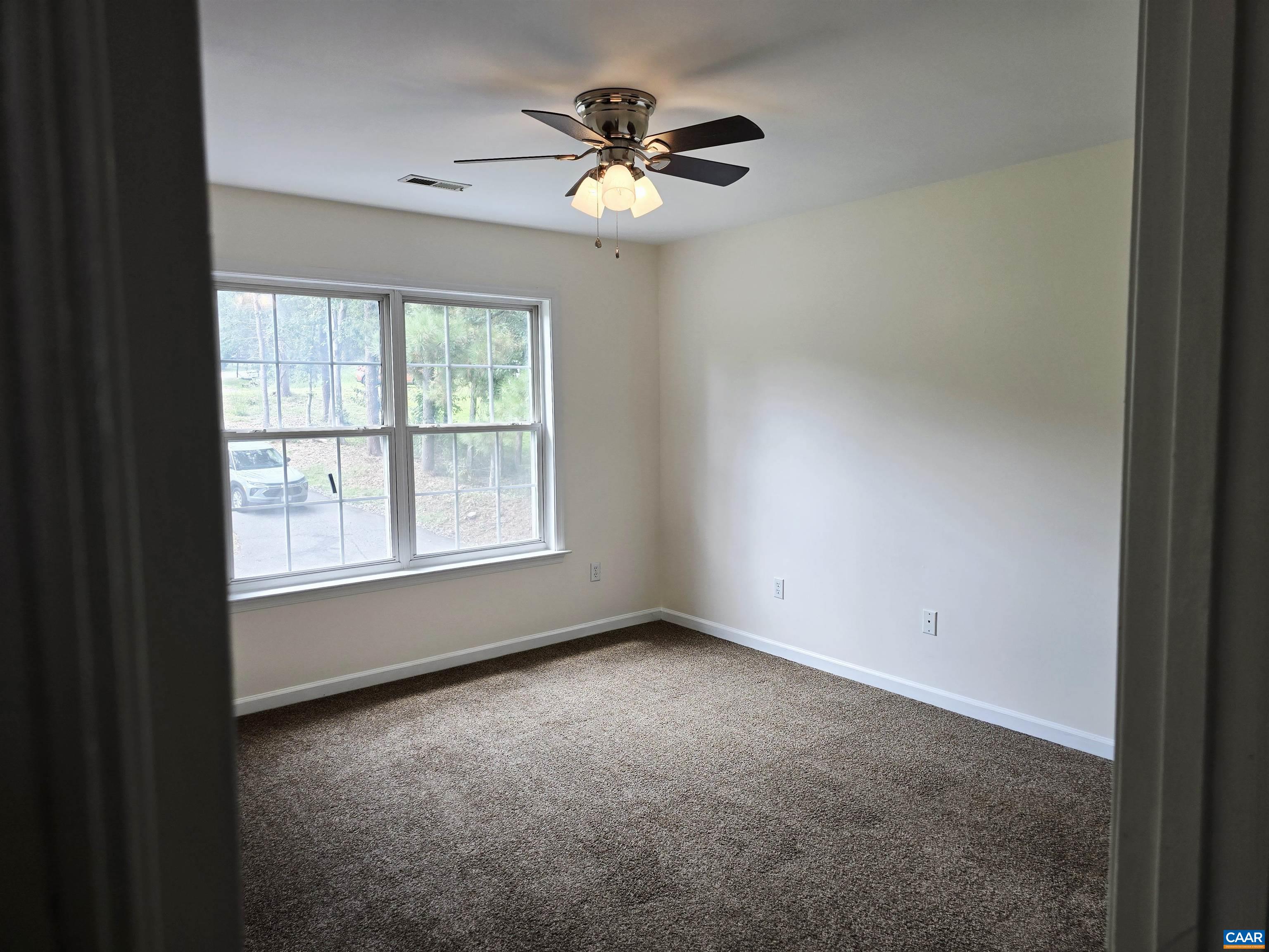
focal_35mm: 23
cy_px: 476
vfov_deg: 58.9
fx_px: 843
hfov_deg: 73.9
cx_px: 634
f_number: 1.7
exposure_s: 1/120
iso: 50
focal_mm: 6.3
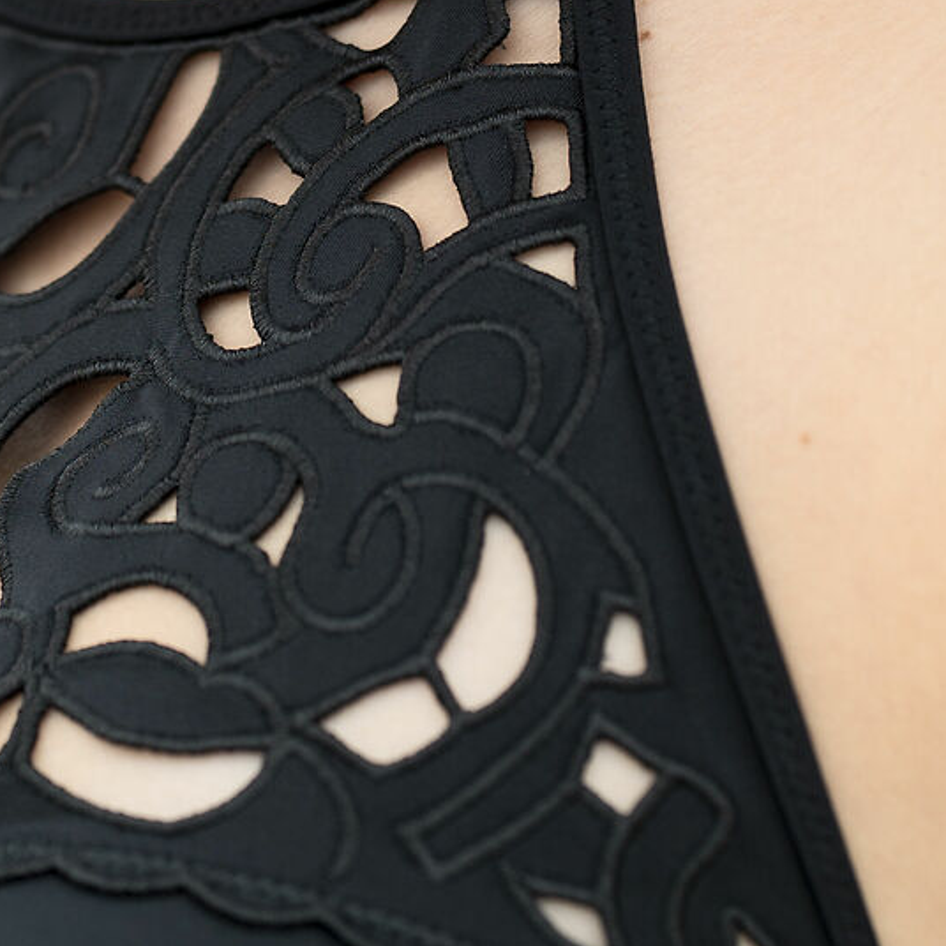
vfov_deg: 3.4
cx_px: 287
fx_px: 15861
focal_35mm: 513
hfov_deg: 3.4
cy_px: -741
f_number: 2.8
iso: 100
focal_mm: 135
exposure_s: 1/200
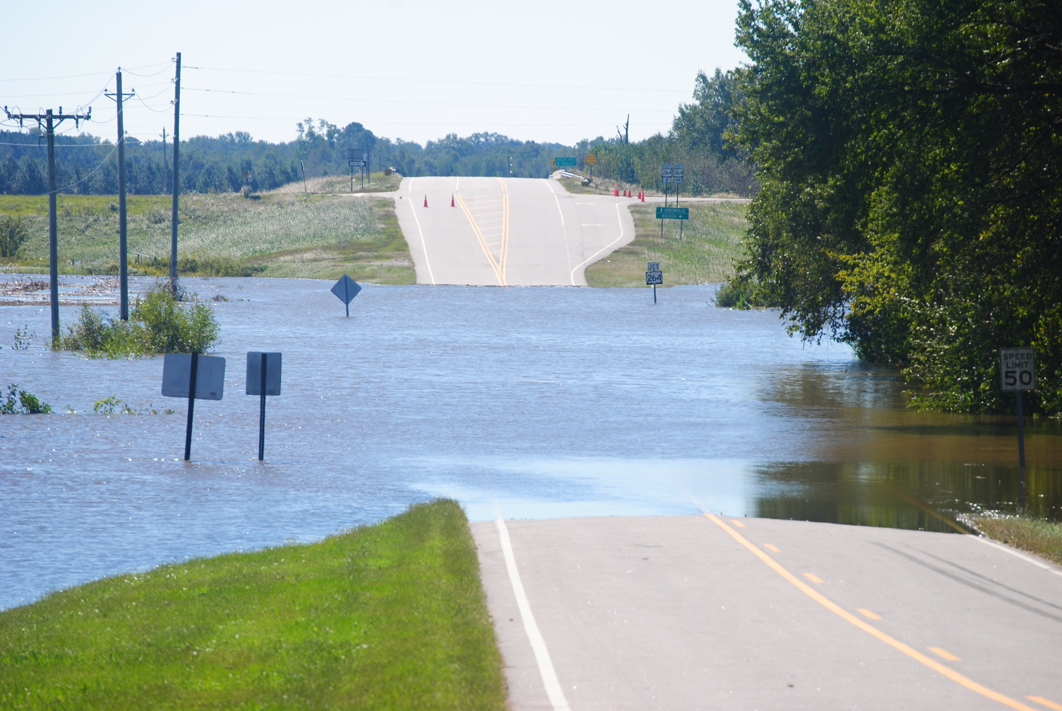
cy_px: 356
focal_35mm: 278
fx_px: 8196
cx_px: 531
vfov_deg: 5.0
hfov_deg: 7.4
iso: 100
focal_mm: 185
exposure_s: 1/250
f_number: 10
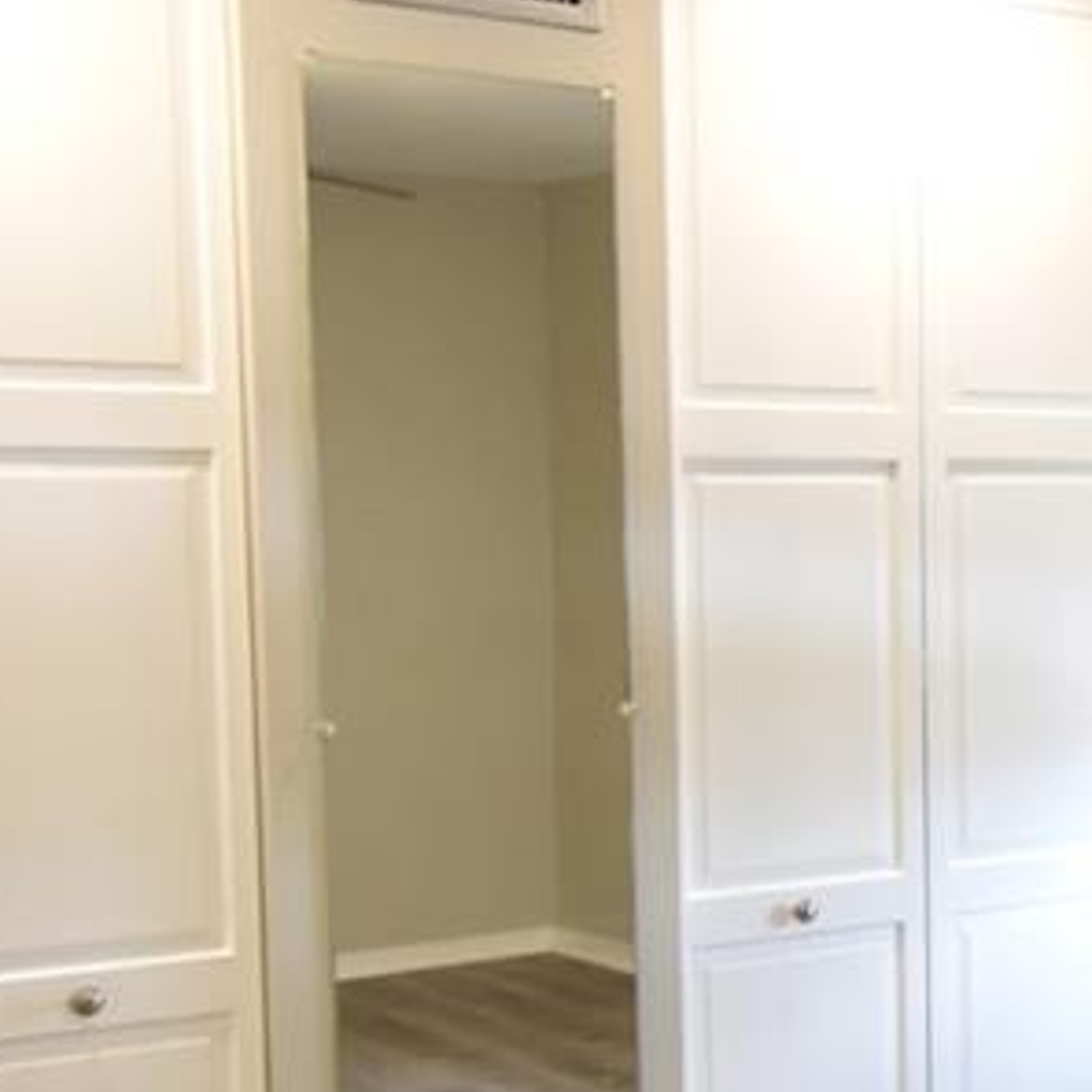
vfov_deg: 24.9
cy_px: 668
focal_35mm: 69
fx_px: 2463
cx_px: 1627
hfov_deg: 21.2
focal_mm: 10
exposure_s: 1/30
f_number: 3.5
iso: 800
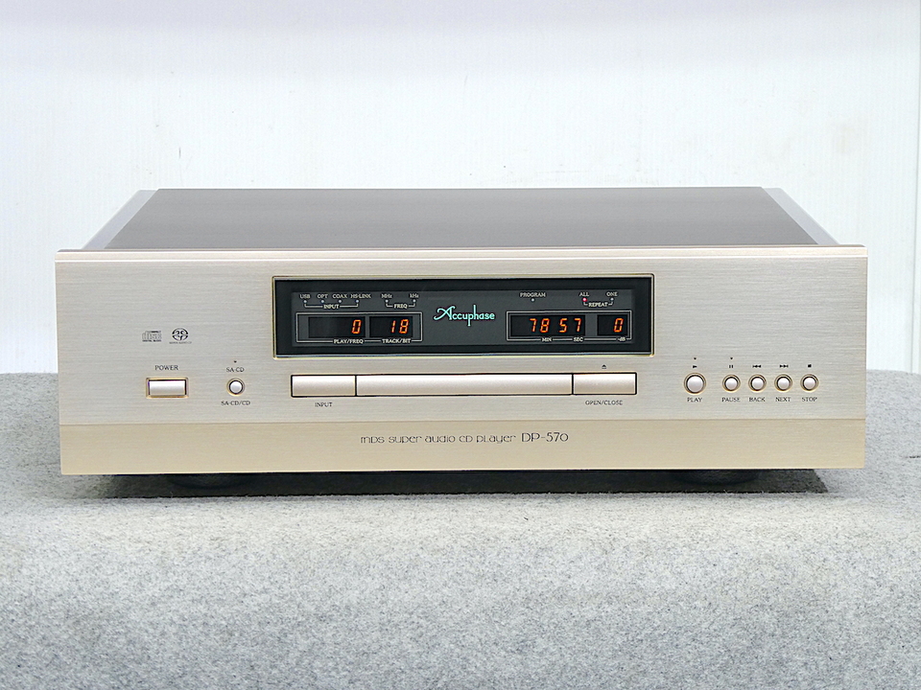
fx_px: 2820
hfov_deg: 18.5
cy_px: 345
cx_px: 460
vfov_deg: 14.0
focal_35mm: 106
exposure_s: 1/6
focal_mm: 19
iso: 200
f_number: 5.1
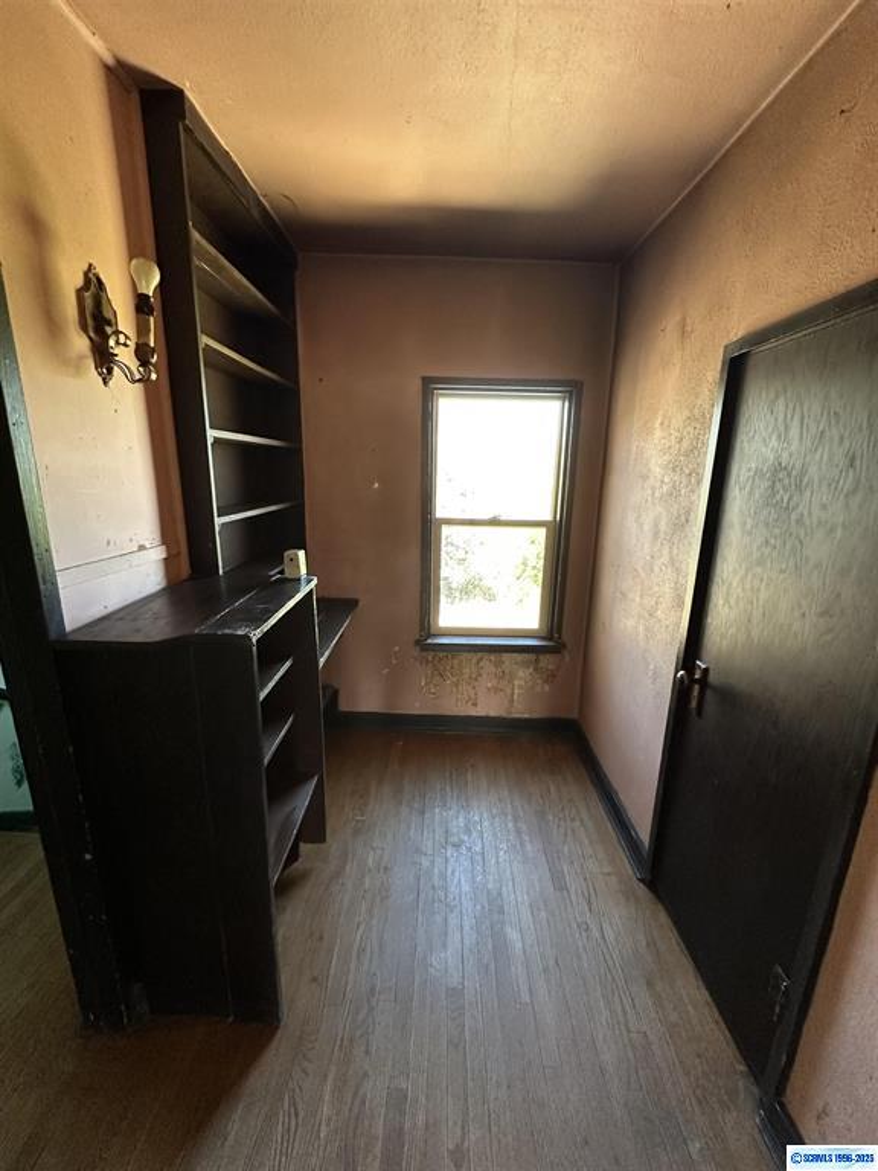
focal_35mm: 14
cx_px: 439
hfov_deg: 85.7
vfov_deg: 102.1
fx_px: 473
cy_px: 586
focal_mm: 2.22
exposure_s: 1/60
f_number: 2.2
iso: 320
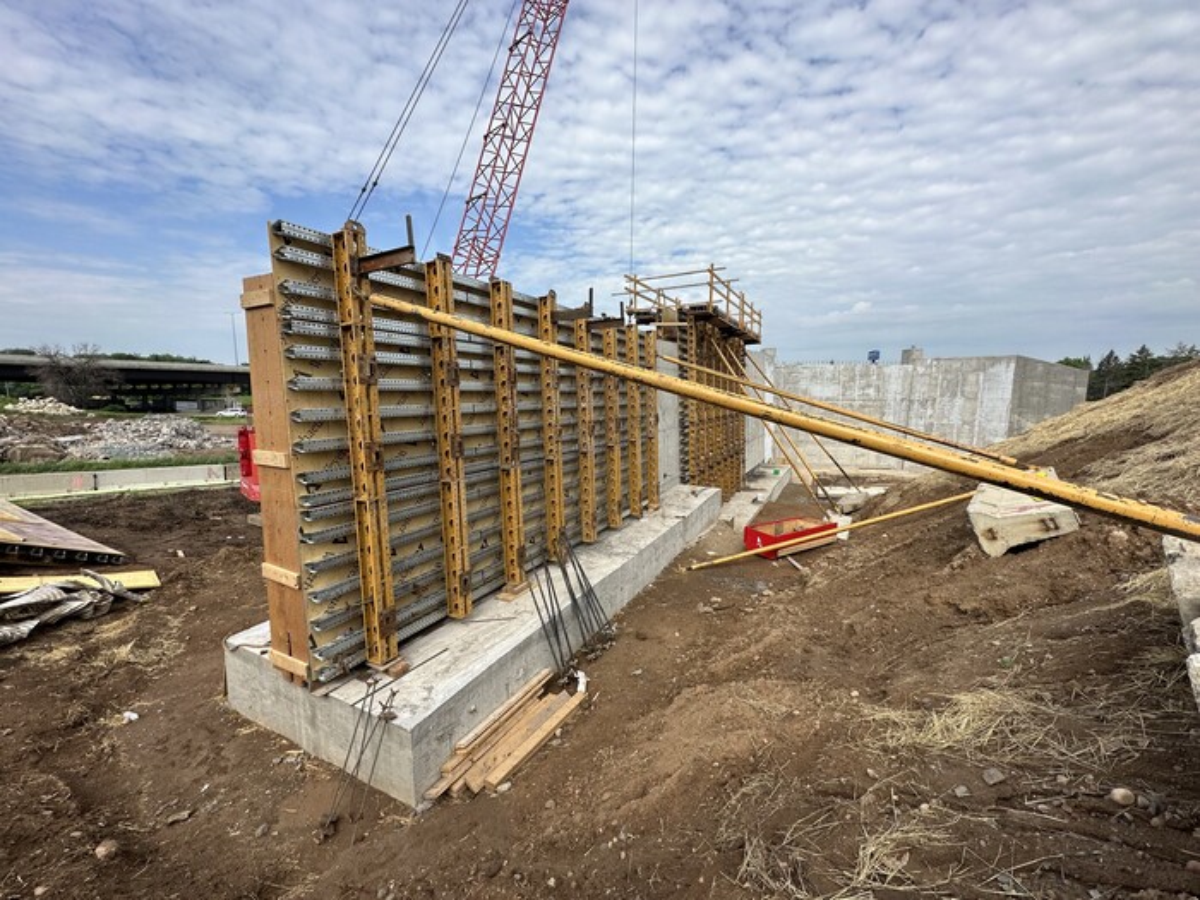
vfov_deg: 85.7
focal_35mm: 14
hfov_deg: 102.1
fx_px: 485
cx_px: 600
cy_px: 450
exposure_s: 1/1511
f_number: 2.2
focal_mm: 2.22
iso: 40
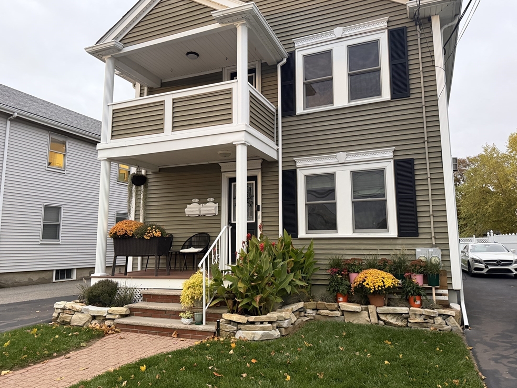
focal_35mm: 25
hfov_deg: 69.4
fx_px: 373
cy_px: 193
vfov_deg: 54.9
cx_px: 267
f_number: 1.78
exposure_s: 1/60
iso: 640
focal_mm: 6.76
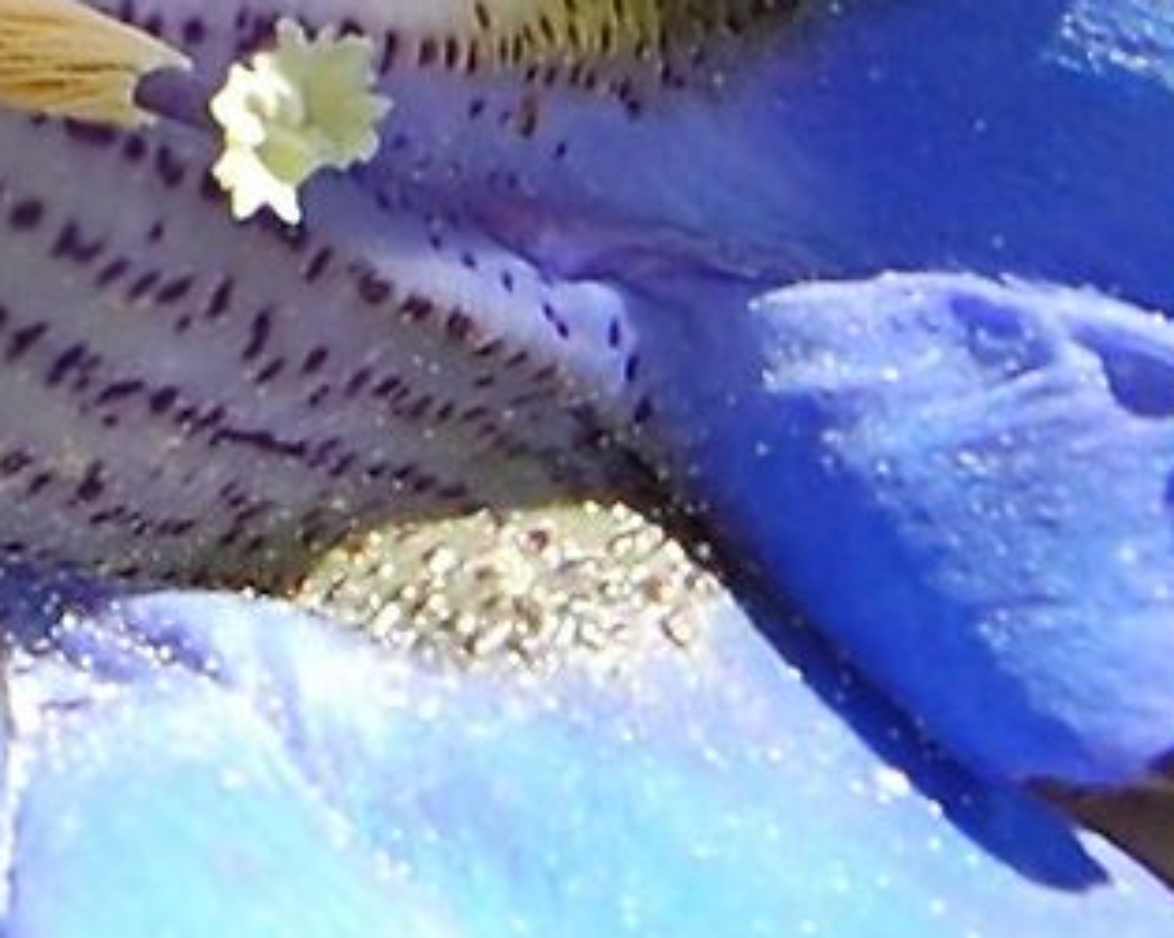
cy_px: -583
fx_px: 10455
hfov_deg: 5.8
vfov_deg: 5.1
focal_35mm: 301
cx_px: -2782
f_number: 8
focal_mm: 28
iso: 200
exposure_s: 1/160
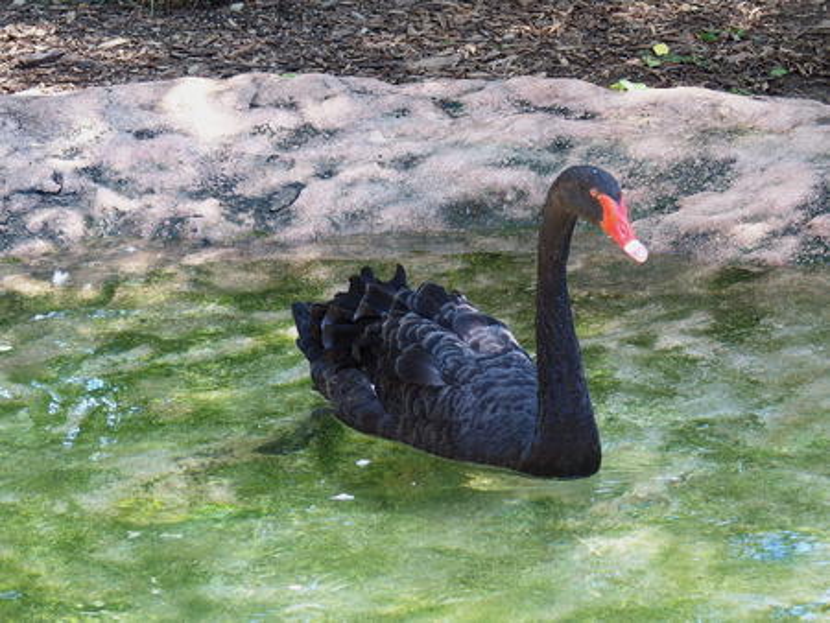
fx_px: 3599
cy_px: 312
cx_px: 415
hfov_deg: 13.2
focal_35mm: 150
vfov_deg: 9.9
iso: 200
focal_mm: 31.8
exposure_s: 1/160
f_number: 2.8
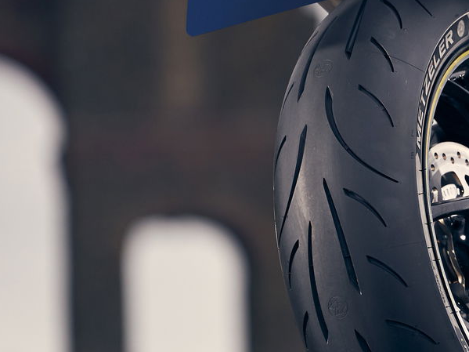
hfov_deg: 3.4
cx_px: 734
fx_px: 7762
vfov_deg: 2.6
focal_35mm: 573
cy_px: 58
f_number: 3.5
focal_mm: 186
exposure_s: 1/125
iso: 640
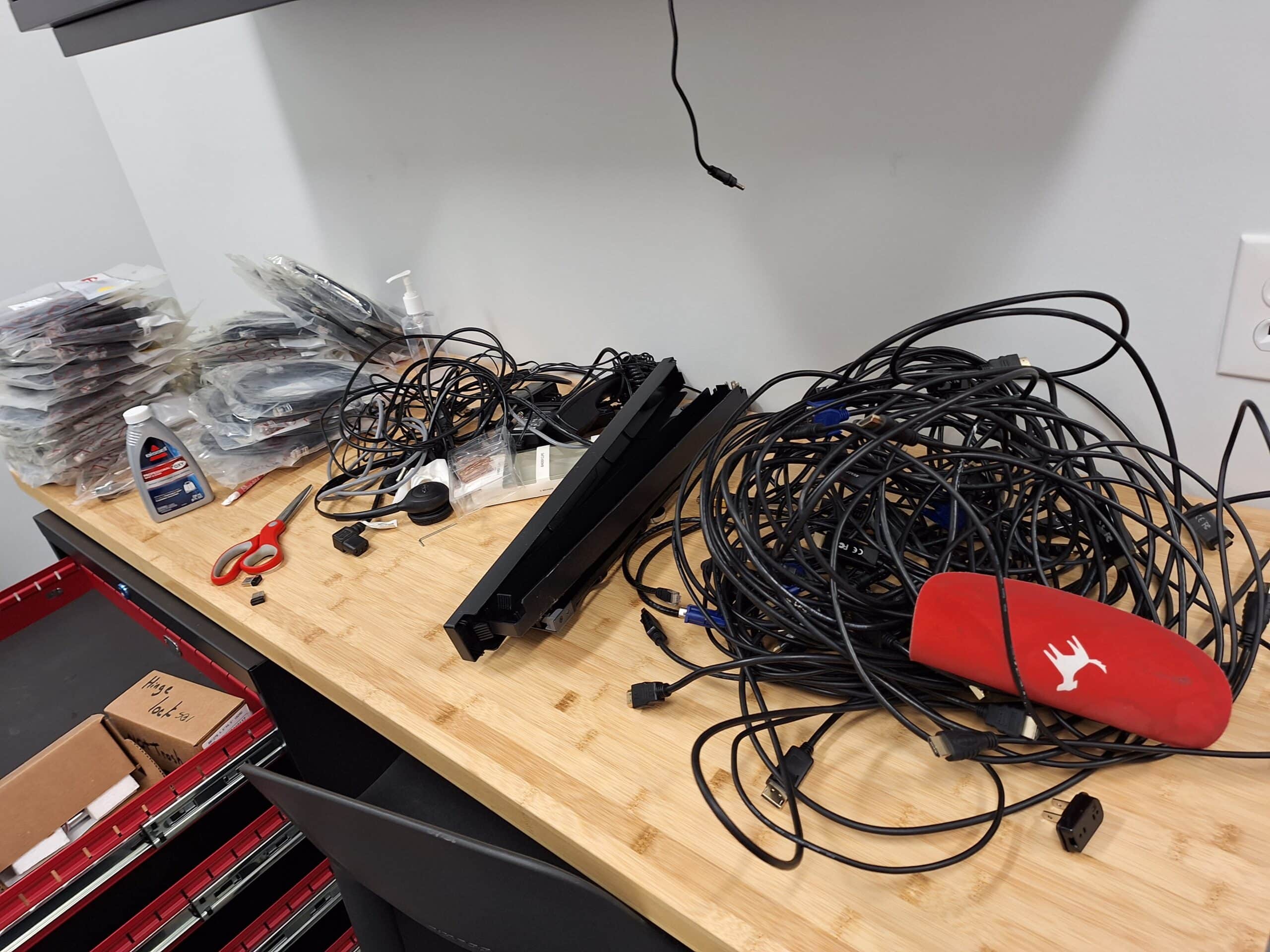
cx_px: 635
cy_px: 476
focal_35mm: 23
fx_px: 844
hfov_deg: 73.9
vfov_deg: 58.9
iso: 80
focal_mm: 5.54
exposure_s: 1/40
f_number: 1.8
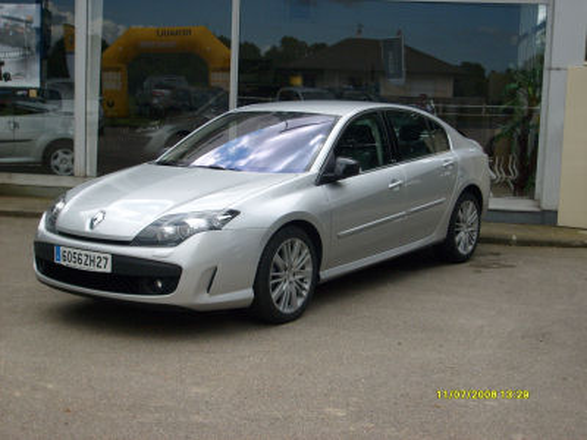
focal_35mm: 52
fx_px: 882
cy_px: 220
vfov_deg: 28.0
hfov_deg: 36.8
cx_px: 294
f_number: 8.4
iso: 80
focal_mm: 8.7
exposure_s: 1/180
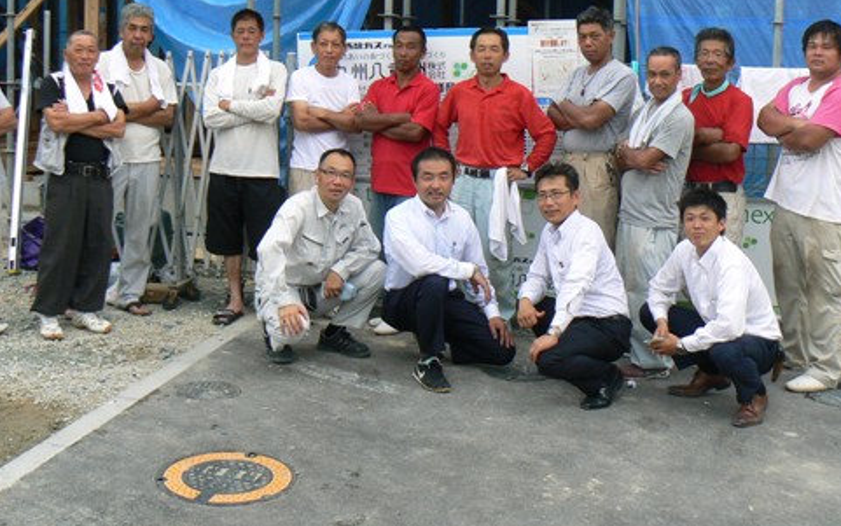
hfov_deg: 43.5
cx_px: 409
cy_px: 191
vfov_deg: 27.9
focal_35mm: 46
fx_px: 1055
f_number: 5.6
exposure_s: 1/125
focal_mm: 6
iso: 80
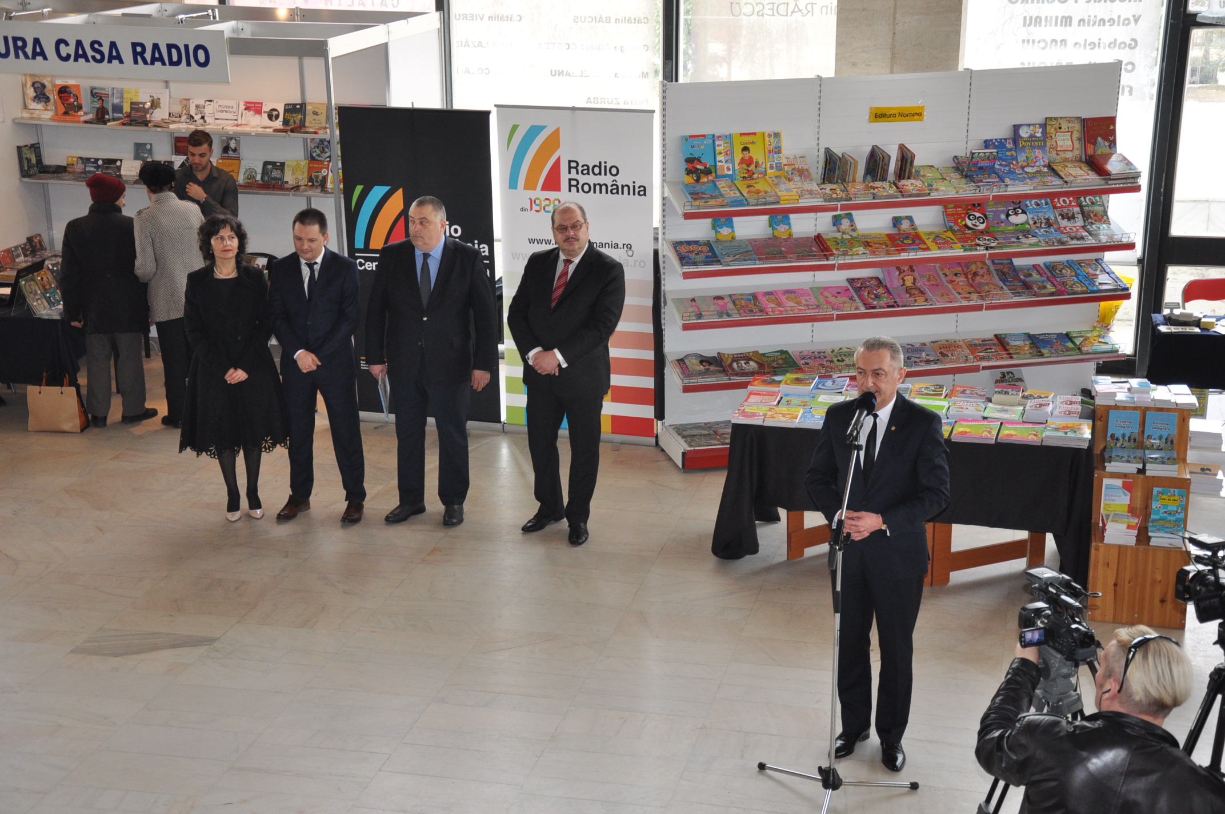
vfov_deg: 23.7
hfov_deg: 35.1
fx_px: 1937
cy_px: 407
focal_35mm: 57
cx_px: 612
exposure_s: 1/125
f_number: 4.5
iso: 720
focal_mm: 38
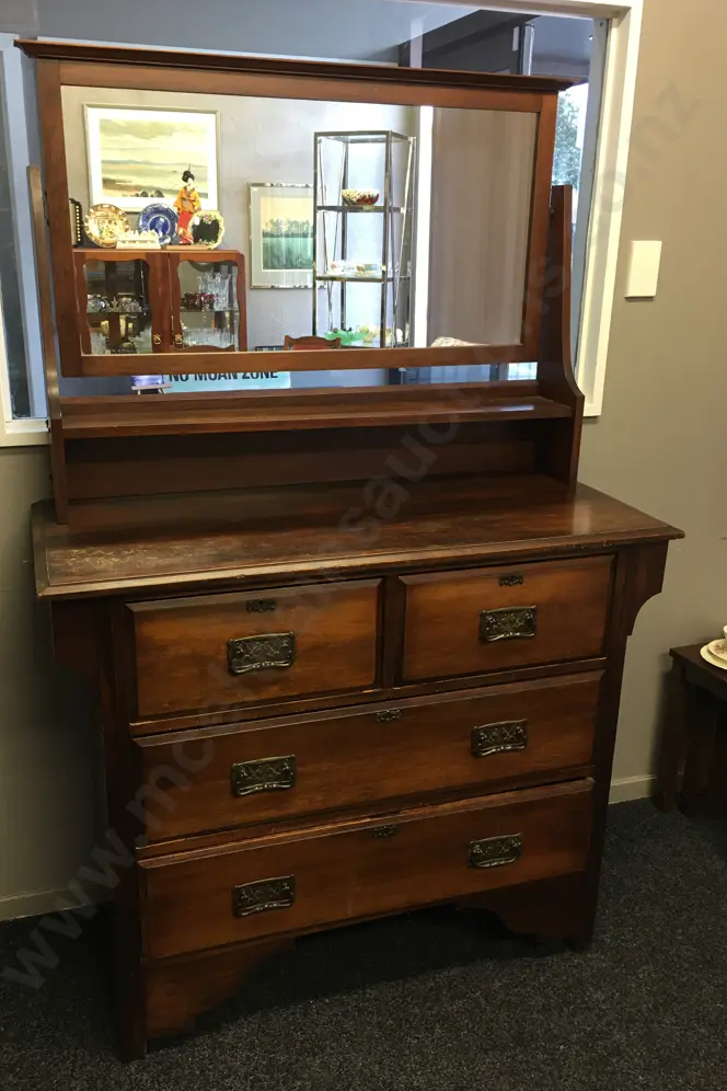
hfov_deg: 42.3
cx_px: 350
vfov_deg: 60.3
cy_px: 539
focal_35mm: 31
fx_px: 939
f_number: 2.2
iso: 50
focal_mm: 4.15
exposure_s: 1/17
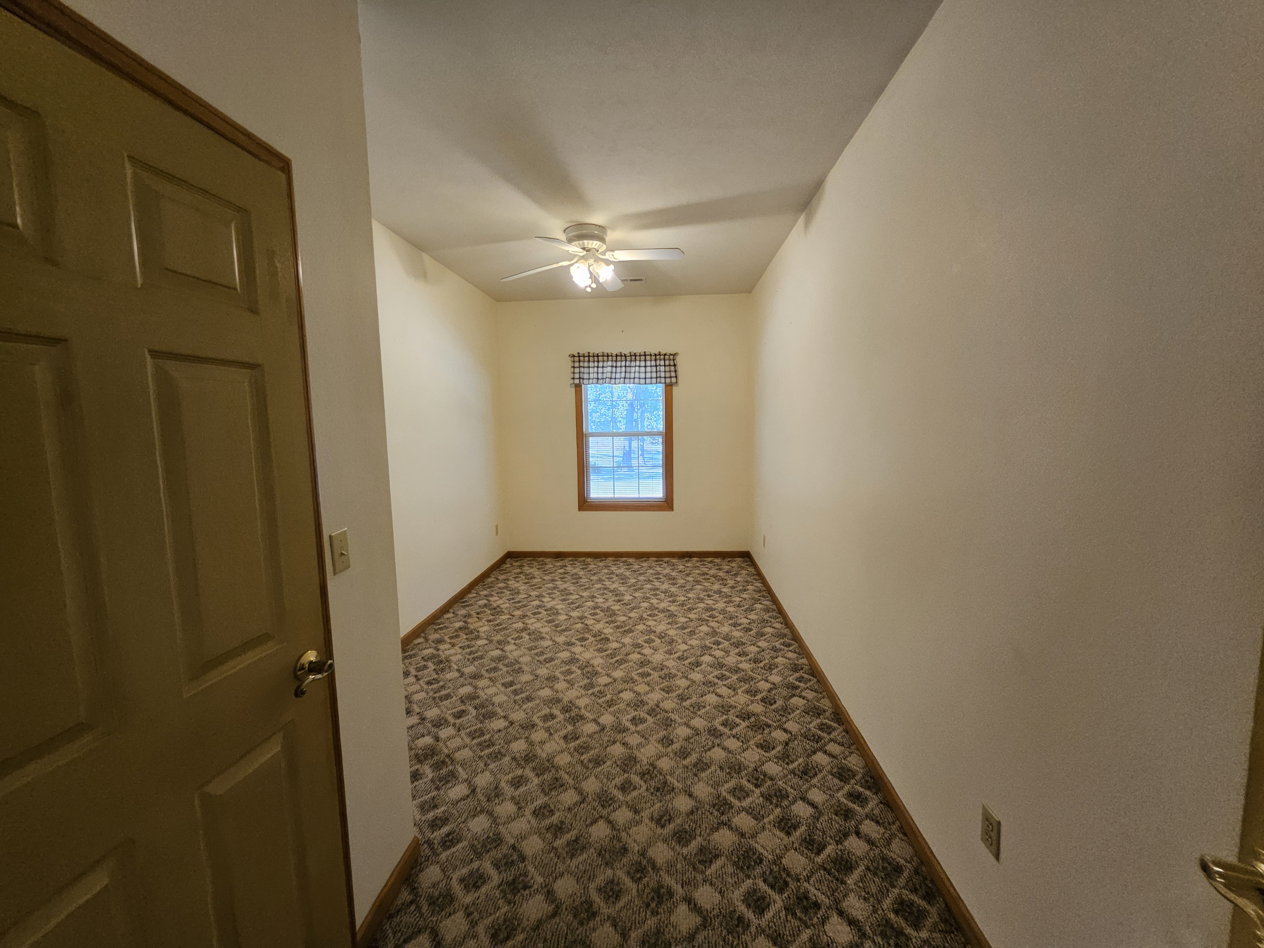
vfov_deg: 89.9
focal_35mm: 13
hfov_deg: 106.2
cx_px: 632
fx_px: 475
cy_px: 474
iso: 200
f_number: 2.2
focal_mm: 1.74
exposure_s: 1/60
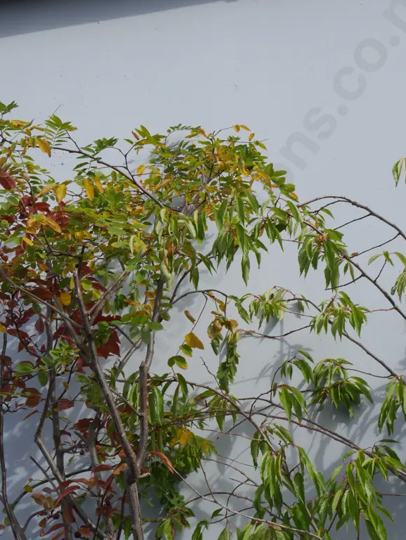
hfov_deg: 30.3
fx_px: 750
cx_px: 214
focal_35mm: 48
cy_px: 263
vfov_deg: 39.6
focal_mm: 18
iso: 200
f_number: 9
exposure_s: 1/400
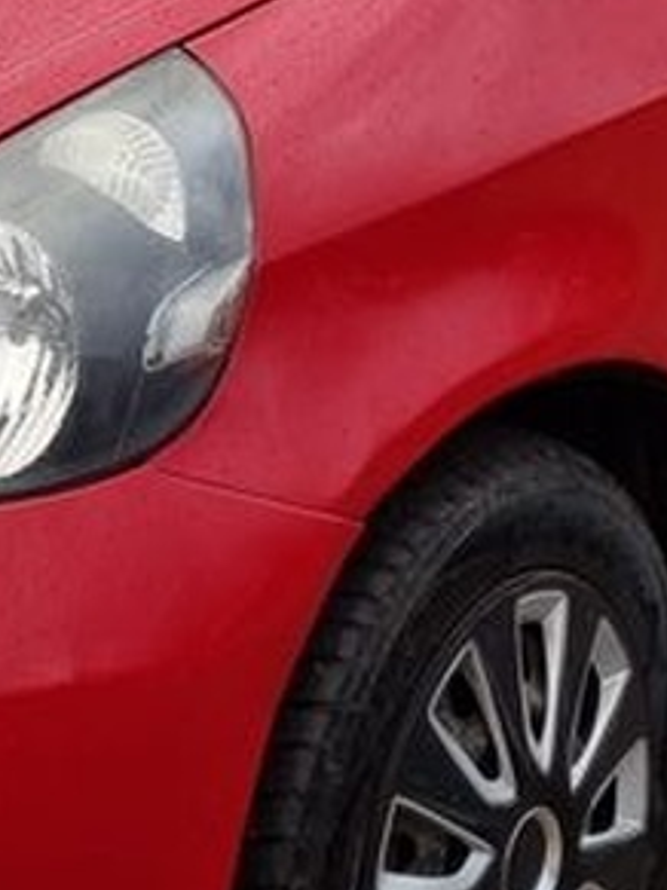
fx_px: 3677
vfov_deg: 12.9
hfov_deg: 10.3
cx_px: 73
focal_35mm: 143
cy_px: -551
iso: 50
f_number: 1.8
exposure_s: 1/214
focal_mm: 5.4
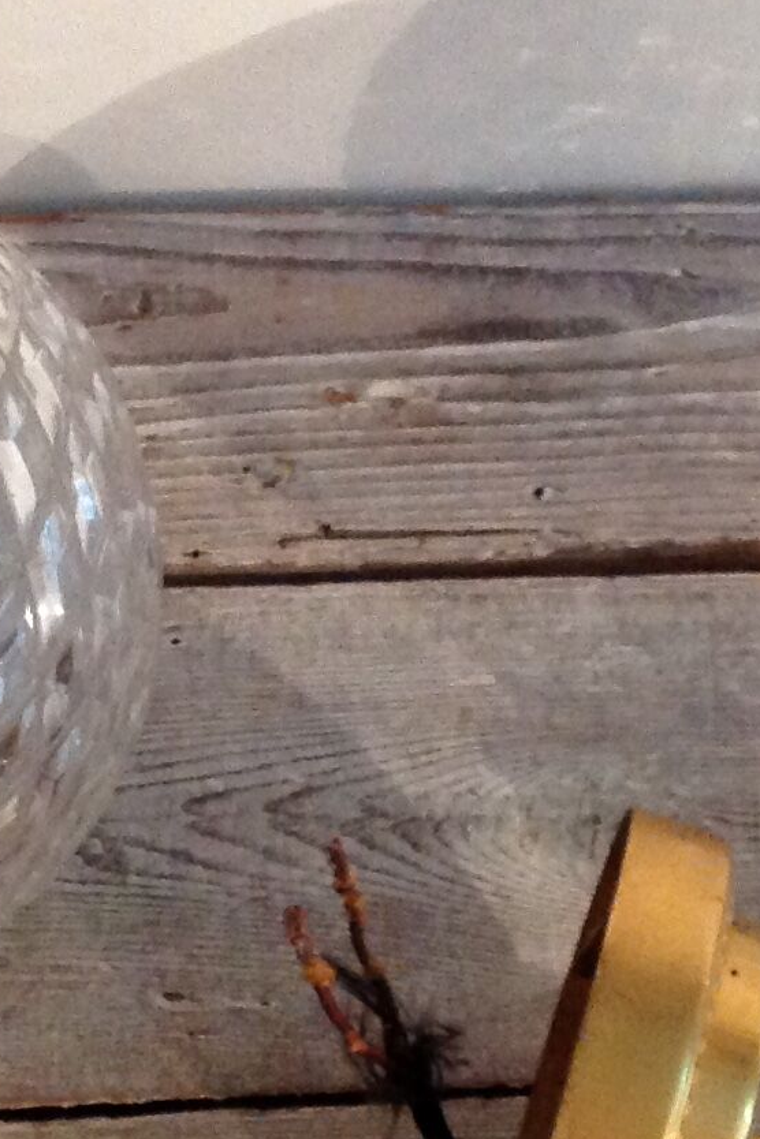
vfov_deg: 18.1
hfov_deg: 12.1
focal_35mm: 113
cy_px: 675
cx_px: 373
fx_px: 3578
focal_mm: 4.28
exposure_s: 1/17
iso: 320
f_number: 2.4
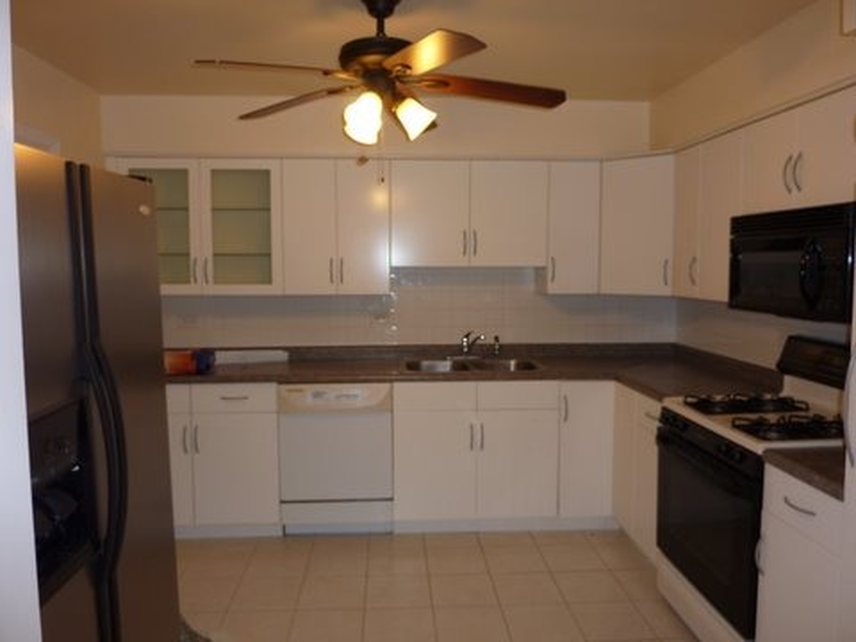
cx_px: 428
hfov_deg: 69.4
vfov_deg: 54.9
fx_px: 618
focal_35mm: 25
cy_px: 321
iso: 100
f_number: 3.3
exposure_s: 1/30
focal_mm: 4.1
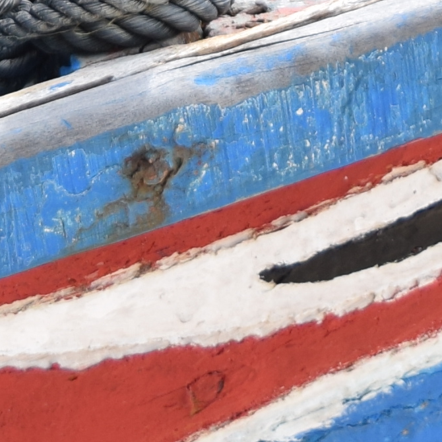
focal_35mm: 274
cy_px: -435
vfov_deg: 6.2
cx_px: 298
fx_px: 3958
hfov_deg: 6.4
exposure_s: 1/500
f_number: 4
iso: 100
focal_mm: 24
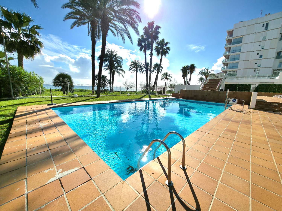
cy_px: 106
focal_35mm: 13
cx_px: 141
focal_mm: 2.2
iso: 20
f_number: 1.9
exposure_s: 1/2500
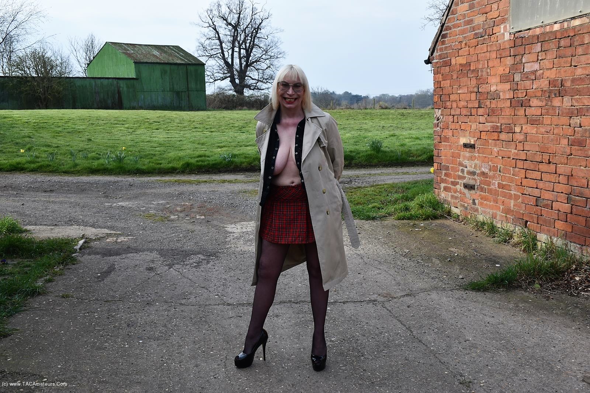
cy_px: 196
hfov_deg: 53.1
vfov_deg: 36.9
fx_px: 590
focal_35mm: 36
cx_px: 295
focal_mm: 24
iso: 200
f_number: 8
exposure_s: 1/250
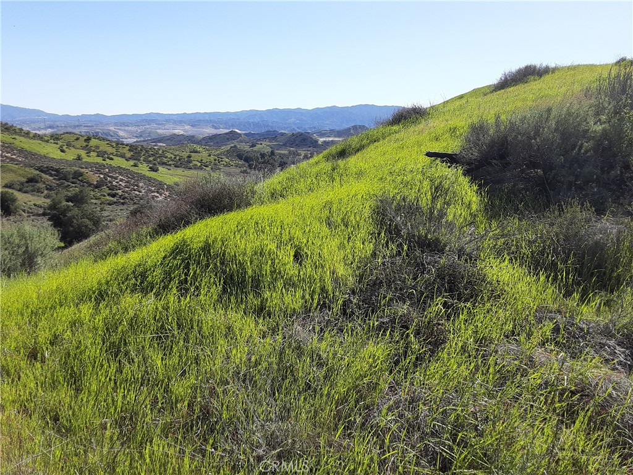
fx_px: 494
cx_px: 316
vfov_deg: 51.4
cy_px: 238
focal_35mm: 27
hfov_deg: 65.3
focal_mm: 2.91
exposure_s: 1/1453
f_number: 1.9
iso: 40
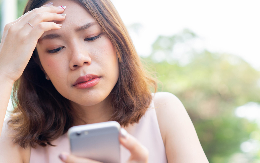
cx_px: 169
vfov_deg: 16.5
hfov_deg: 26.0
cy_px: 90
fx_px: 560
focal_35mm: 79
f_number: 2.8
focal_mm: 55
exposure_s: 1/400
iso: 250
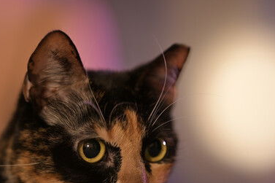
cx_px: 103
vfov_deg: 6.4
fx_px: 1642
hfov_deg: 9.6
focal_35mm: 215
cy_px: 144
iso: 160
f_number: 1.8
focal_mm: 135
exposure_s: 1/160
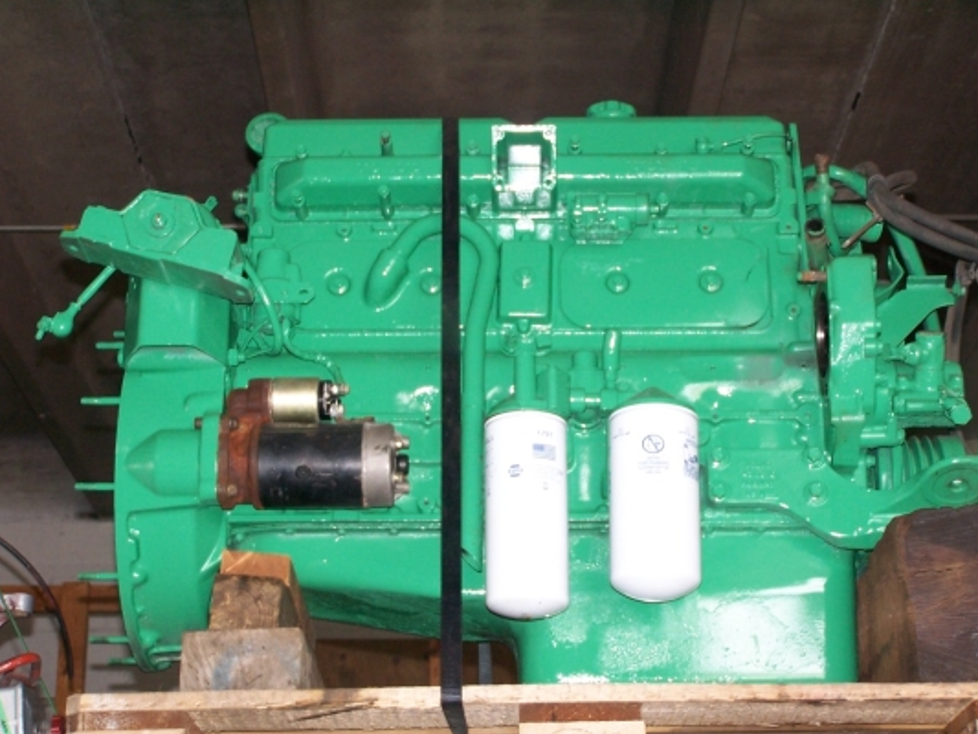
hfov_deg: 25.7
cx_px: 486
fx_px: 2148
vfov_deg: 19.4
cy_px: 366
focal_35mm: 76
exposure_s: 1/60
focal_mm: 12.4
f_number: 3.2
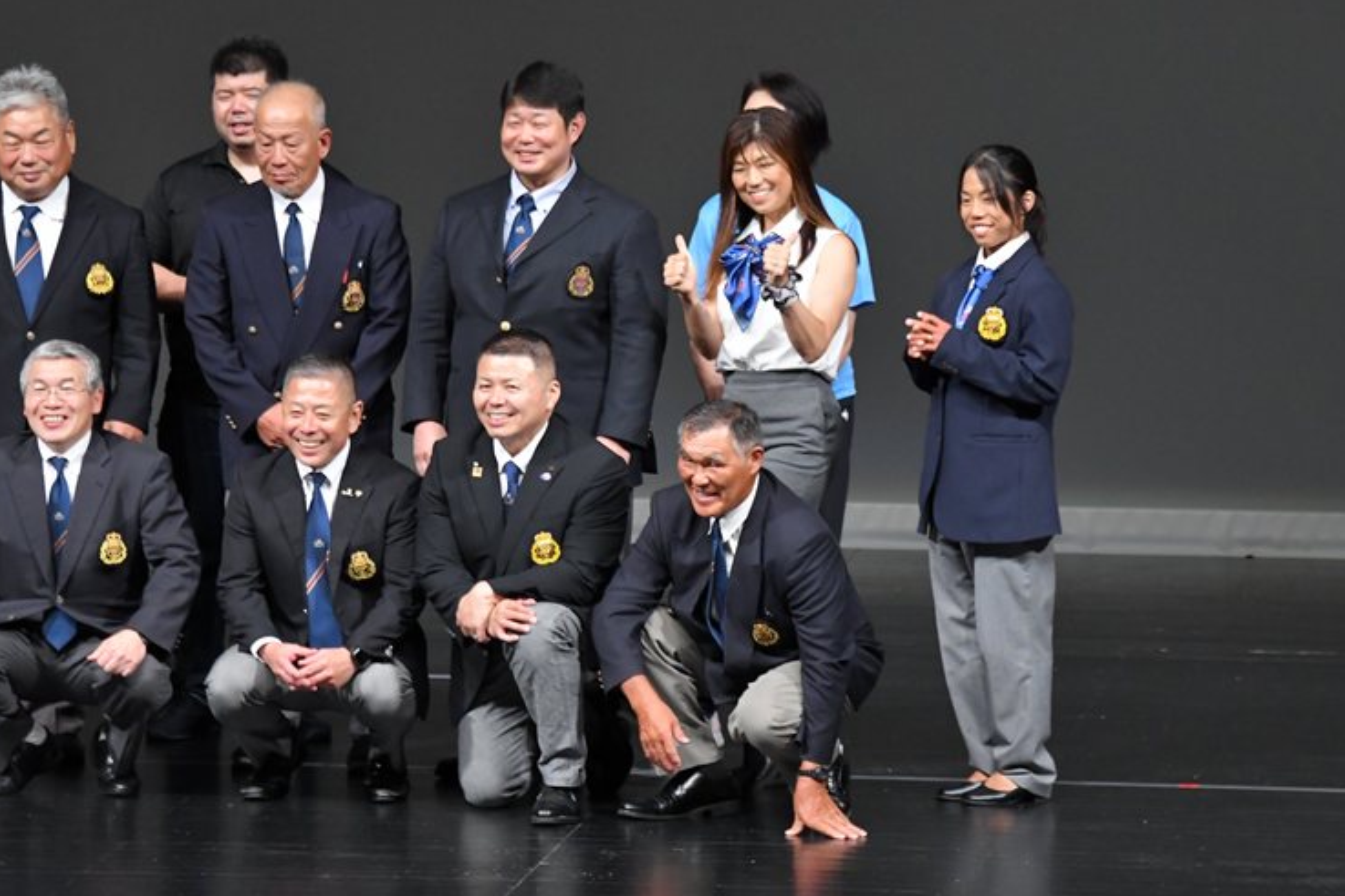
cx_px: 660
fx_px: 10608
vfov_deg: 4.8
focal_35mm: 284
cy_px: 432
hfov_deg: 7.3
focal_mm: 180
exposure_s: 1/400
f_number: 5.6
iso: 4000
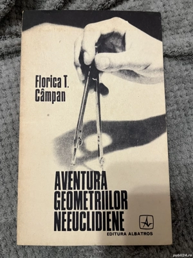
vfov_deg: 67.3
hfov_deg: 53.1
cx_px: 96
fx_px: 193
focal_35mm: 26
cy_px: 129
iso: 250
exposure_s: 1/50
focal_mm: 5.1
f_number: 1.6
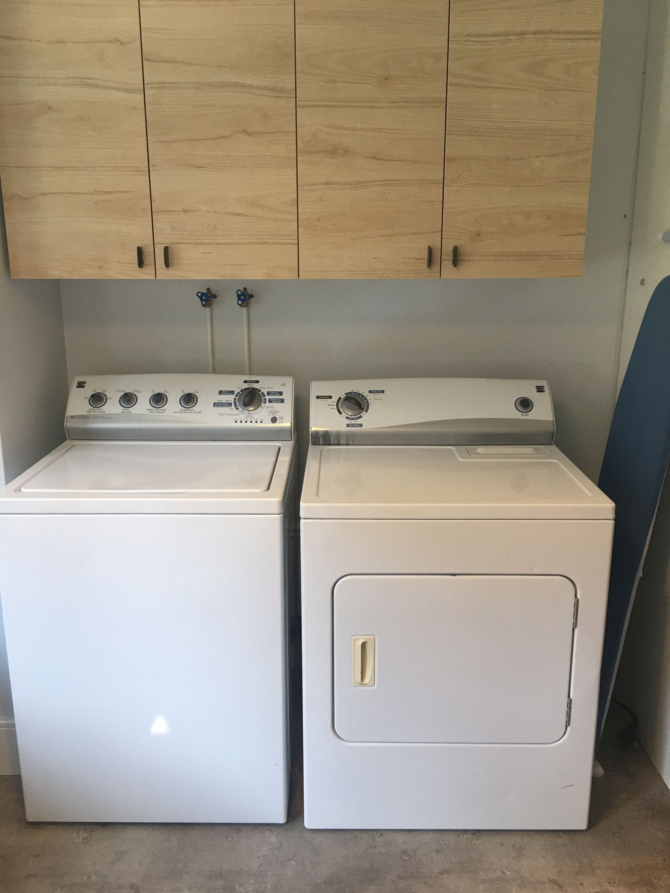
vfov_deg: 61.7
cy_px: 446
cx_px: 335
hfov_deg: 48.2
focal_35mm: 29
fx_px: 748
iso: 25
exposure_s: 1/30
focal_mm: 4.15
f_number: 2.2
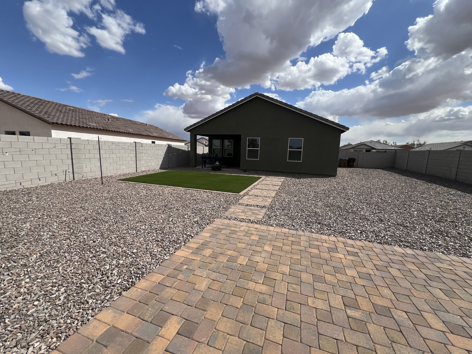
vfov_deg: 89.9
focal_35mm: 13
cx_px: 236
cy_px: 177
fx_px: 177
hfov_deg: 106.2
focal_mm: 1.57
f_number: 1.8
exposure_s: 1/1698
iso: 32
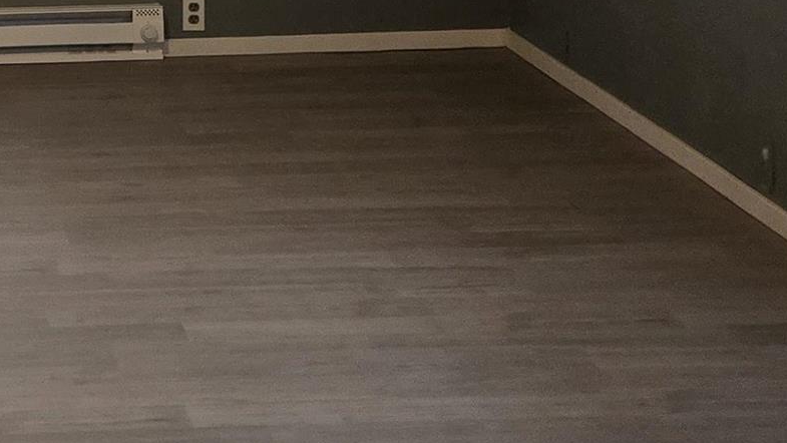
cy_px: -202
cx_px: -35
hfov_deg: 20.9
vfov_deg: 11.9
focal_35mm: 98
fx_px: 2046
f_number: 1.8
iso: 800
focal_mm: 5.4
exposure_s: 1/120
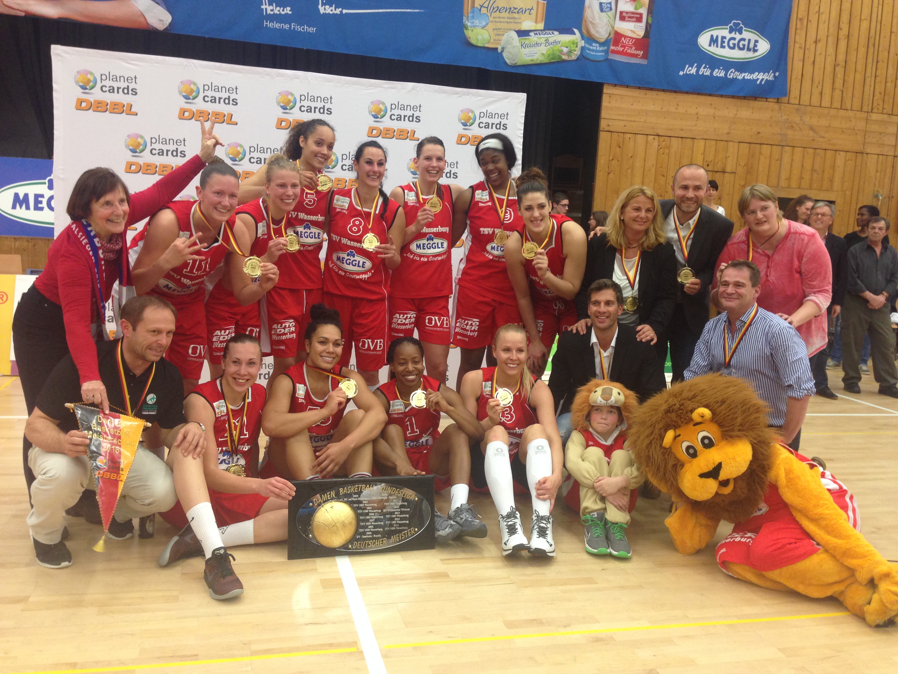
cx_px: 449
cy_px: 337
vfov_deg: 42.9
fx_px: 856
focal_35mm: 33
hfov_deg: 55.4
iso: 100
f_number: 2.4
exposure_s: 1/20
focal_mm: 4.12
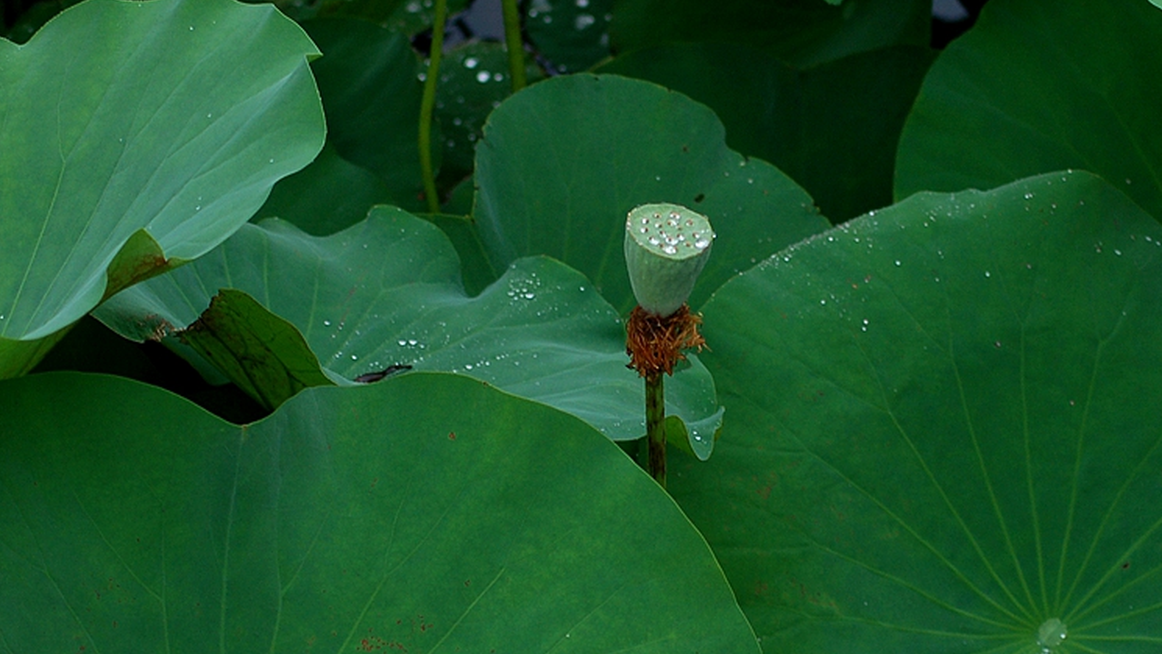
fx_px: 4652
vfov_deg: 8.0
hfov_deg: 14.2
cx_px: 683
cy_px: 304
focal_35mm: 151
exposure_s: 1/100
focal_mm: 70
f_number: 4.5
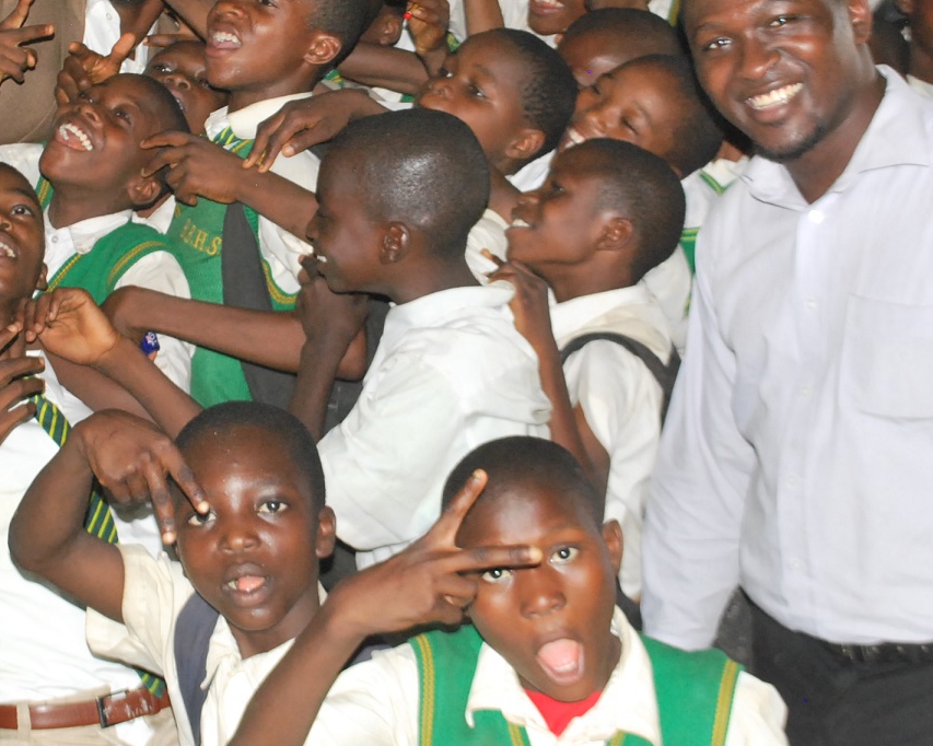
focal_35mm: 92
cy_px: 230
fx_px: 2540
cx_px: 256
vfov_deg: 16.7
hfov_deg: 20.7
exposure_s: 1/125
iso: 800
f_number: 5
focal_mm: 32
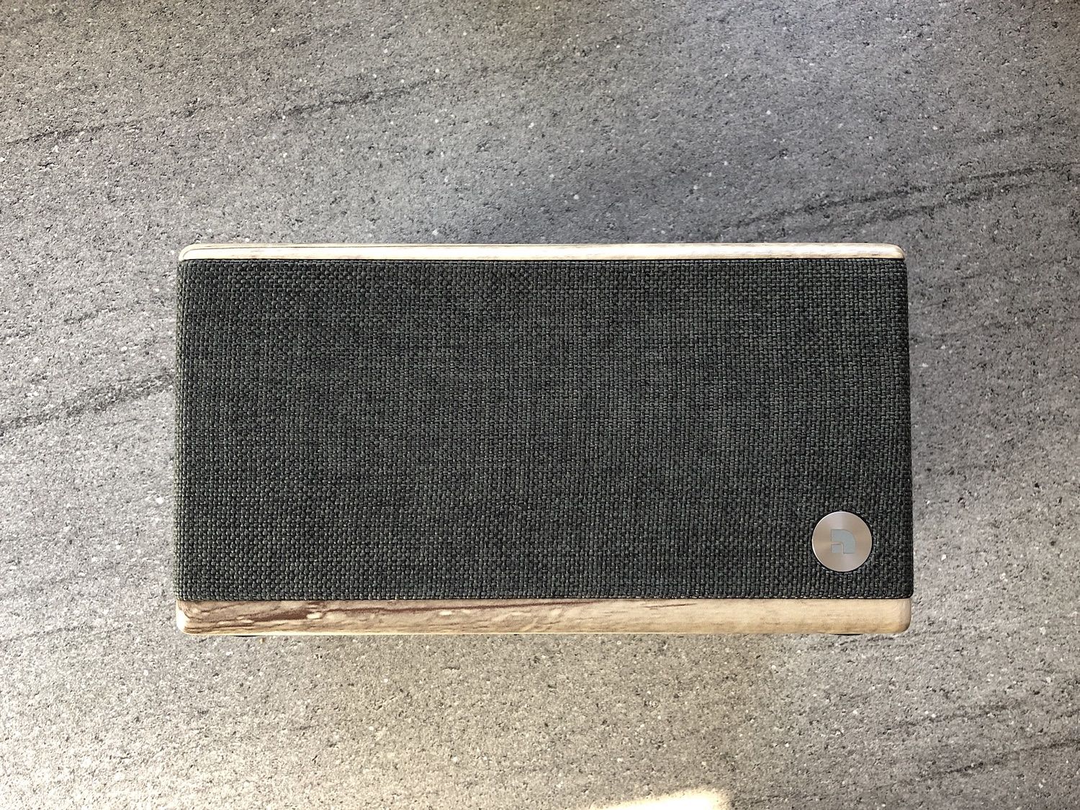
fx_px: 874
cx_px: 540
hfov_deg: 63.4
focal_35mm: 28
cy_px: 405
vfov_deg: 49.7
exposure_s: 1/30
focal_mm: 4
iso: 25
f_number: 1.8
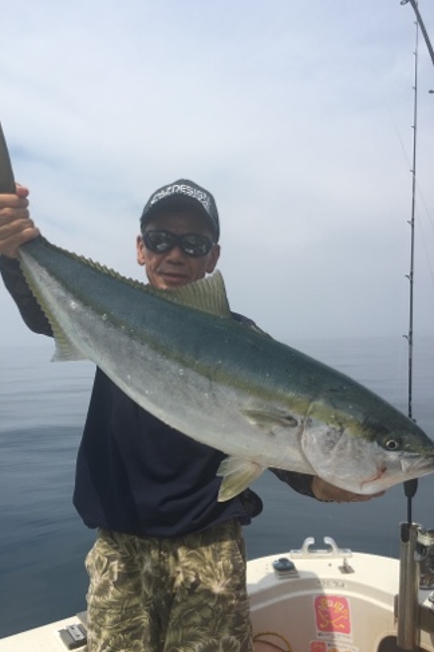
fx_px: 561
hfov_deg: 42.2
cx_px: 184
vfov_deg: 60.3
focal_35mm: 31
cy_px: 327
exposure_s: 1/2331
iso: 25
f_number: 2.2
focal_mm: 4.15
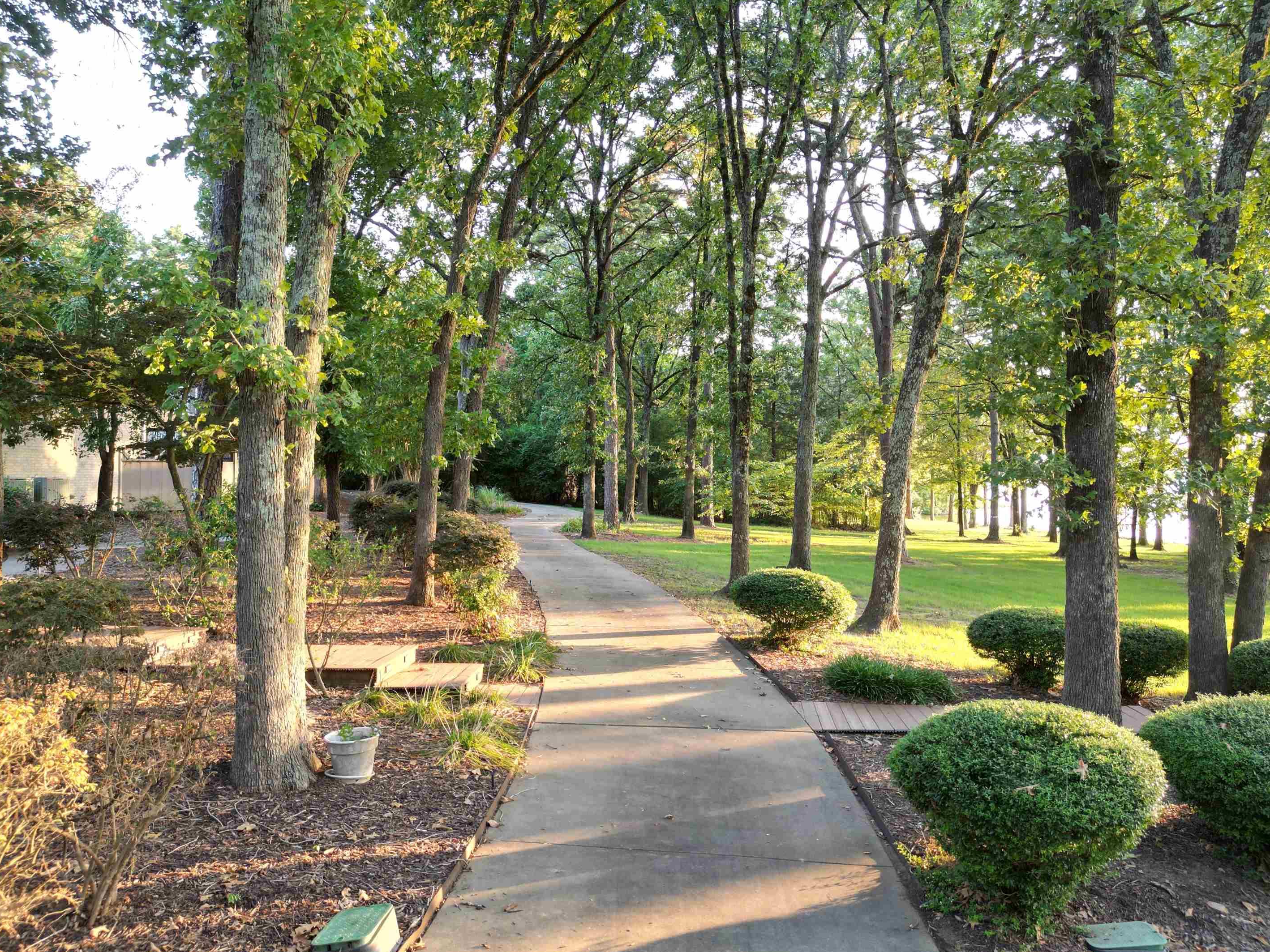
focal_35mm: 26
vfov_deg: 53.0
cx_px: 668
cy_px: 457
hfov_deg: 67.3
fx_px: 954
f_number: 1.7
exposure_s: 1/50
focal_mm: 6.72
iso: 100
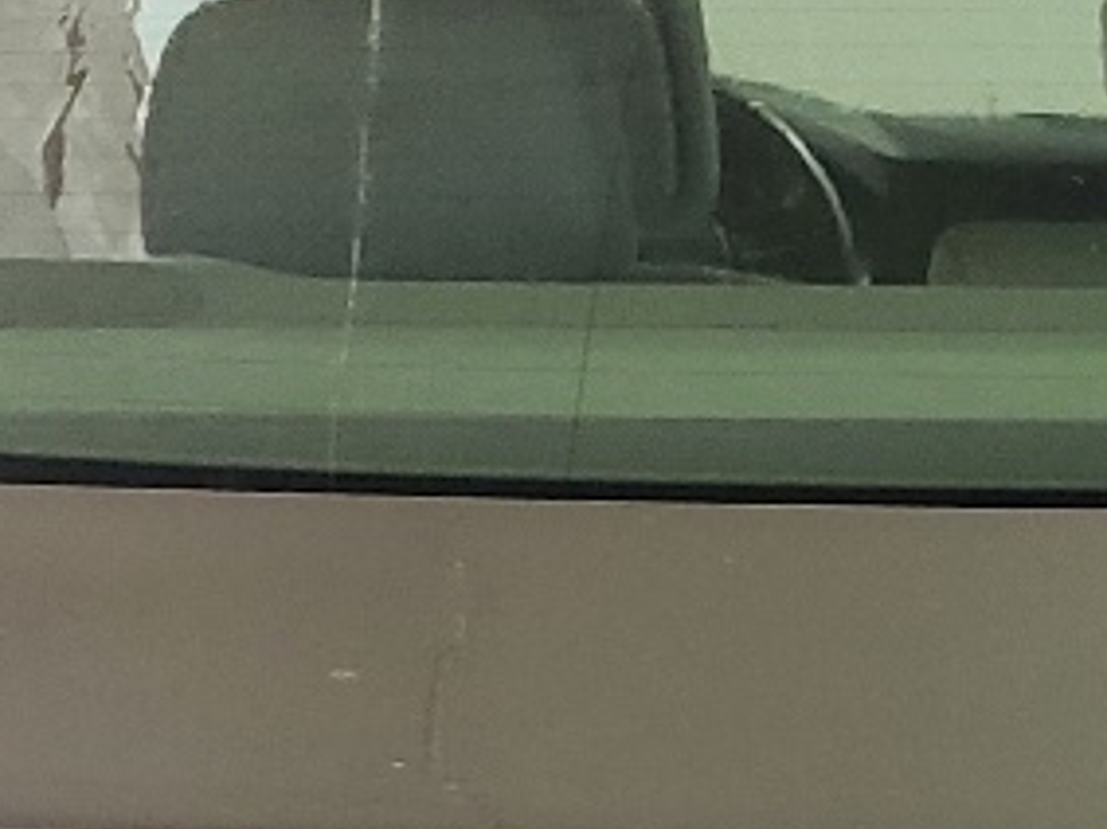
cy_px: 1728
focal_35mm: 147
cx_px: 1193
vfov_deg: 9.4
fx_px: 4699
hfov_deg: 13.2
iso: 82
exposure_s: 1/60.2
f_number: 1.5
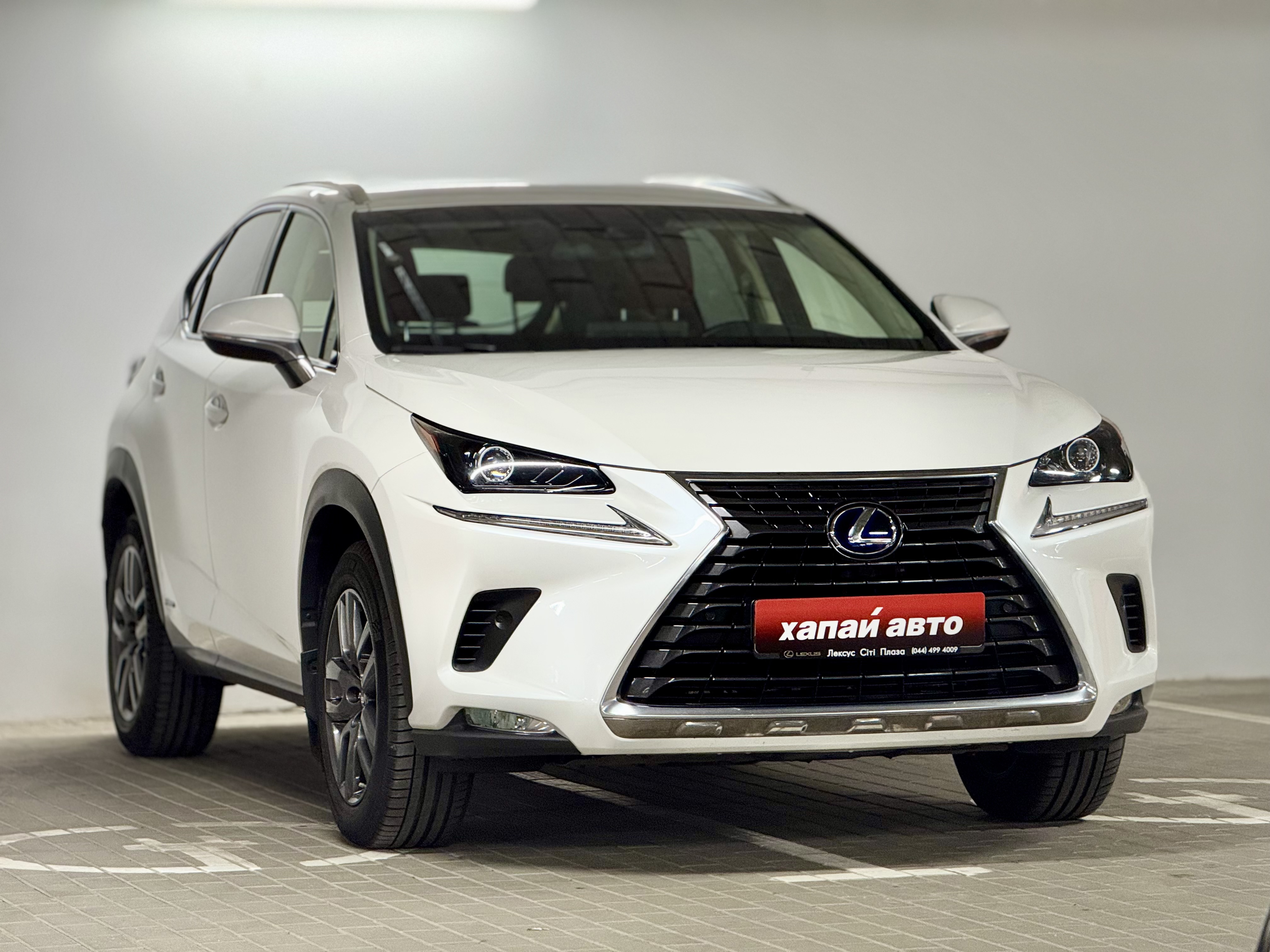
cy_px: 476
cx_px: 635
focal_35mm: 120
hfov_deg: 16.4
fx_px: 4403
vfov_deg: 12.3
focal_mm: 15.66
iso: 250
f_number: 2.8
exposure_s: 1/50
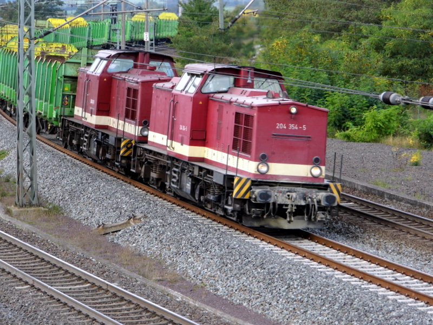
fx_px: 2239
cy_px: 162
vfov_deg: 8.3
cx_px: 216
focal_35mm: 179
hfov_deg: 11.0
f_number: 5.1
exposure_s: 1/122
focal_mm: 32.1
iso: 100
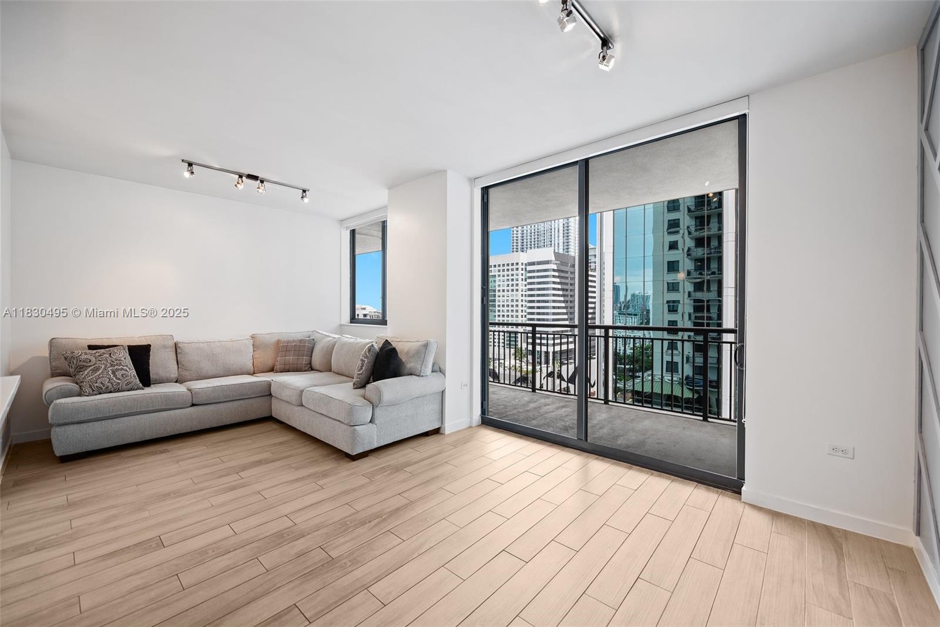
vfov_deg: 81.2
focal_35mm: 14
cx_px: 470
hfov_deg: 104.2
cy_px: 314
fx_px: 366
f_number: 2.8
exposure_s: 1/13
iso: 180
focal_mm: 14
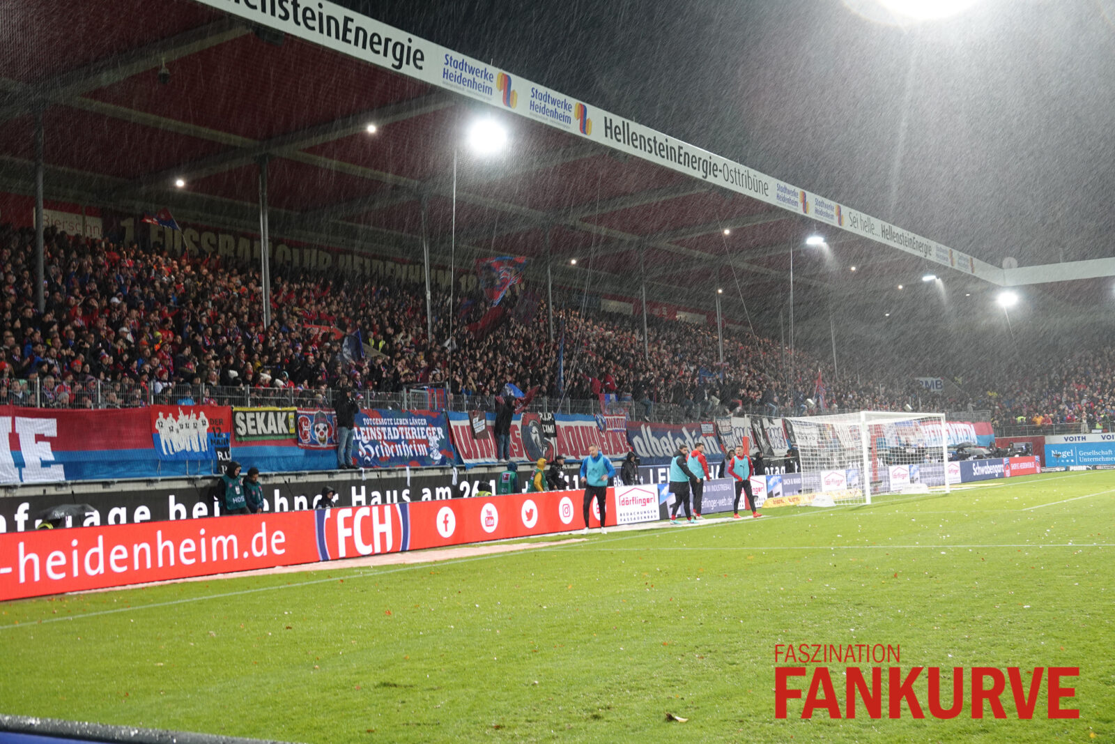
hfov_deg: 45.4
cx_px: 558
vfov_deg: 31.2
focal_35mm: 43
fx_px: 1332
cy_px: 372
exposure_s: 1/50
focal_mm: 15.73
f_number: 3.2
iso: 400
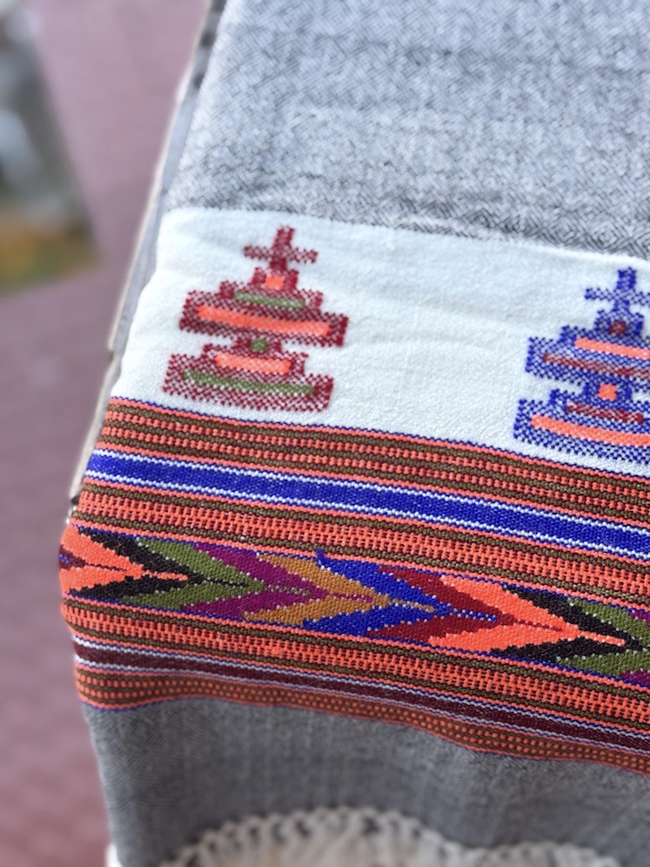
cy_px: 434
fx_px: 1202
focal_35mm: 48
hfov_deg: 30.3
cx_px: 325
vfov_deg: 39.7
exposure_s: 1/160
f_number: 1.78
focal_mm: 6.76
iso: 50
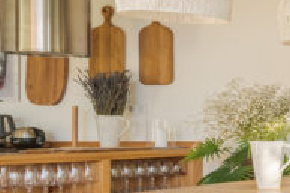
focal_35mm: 74
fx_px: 596
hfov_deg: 14.1
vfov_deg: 18.2
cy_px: 153
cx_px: 741
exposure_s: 1/125
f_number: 5.6
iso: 800
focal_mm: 14
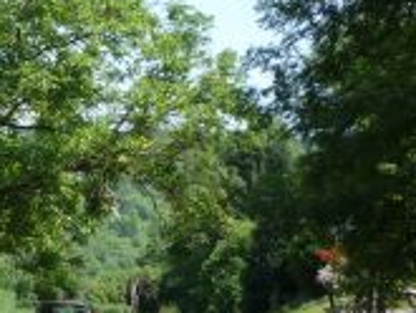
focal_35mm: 93
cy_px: 204
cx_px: -101
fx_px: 1118
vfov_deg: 15.9
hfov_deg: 19.6
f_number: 4
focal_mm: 5.2
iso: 100
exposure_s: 1/320
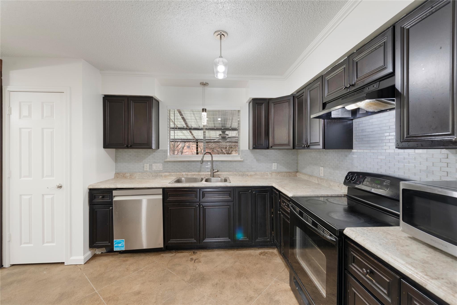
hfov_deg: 100.4
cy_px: 152
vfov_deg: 77.3
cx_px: 228
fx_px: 190
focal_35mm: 15
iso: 400
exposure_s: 1.6
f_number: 8
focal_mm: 15
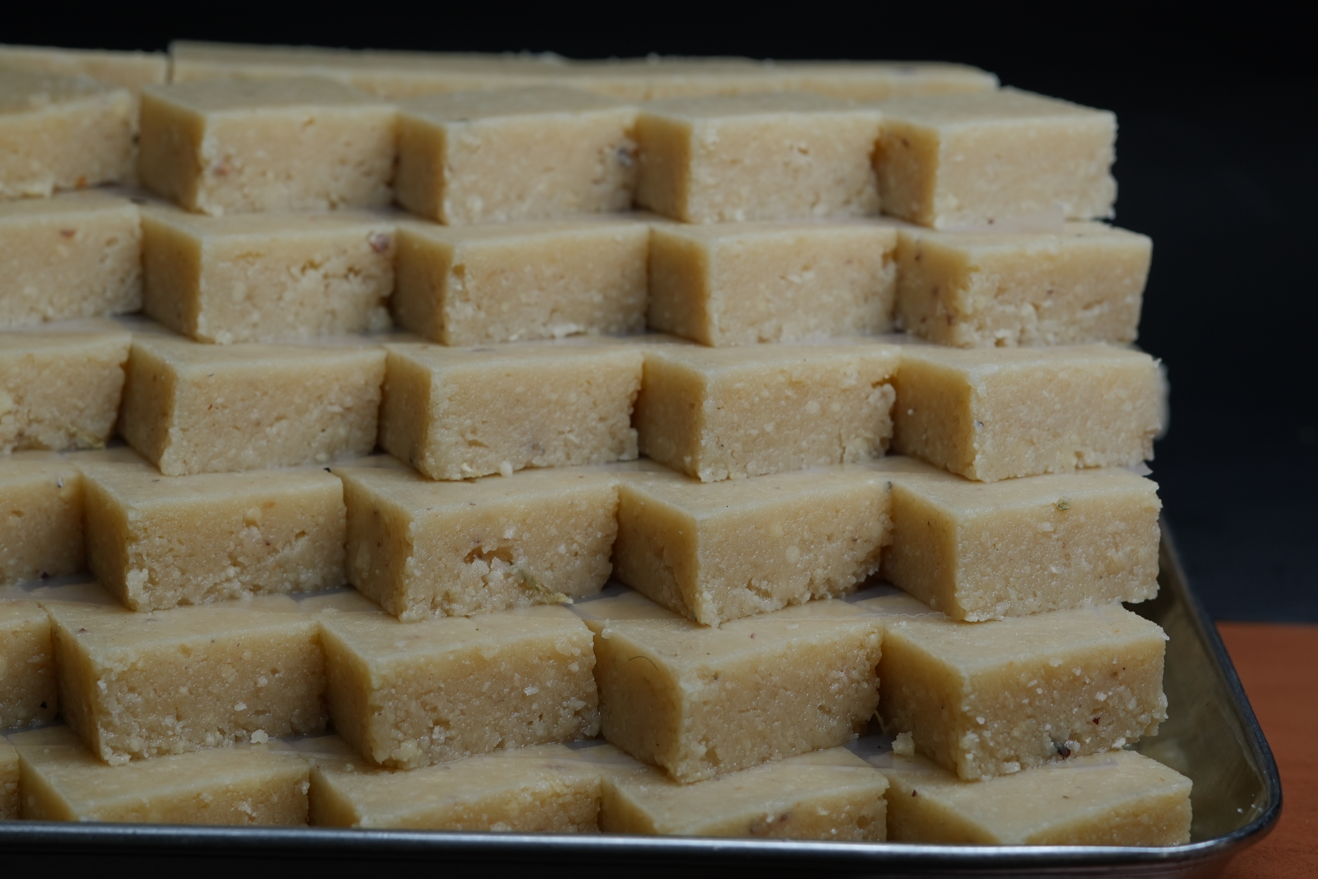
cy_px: 234
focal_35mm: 74
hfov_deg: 27.3
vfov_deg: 18.3
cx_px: 609
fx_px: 2709
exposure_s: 1/100
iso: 200
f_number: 6.3
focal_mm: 50
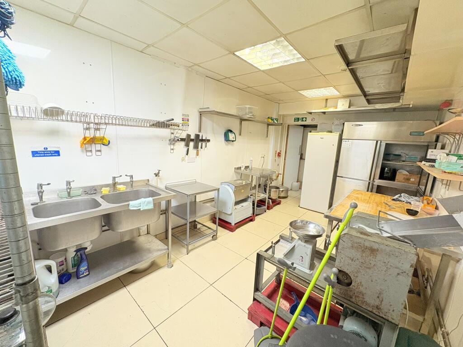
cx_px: 232
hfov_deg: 102.1
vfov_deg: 85.7
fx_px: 187
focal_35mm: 14
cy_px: 174
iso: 160
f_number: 2.2
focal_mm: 2.22
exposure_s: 1/50
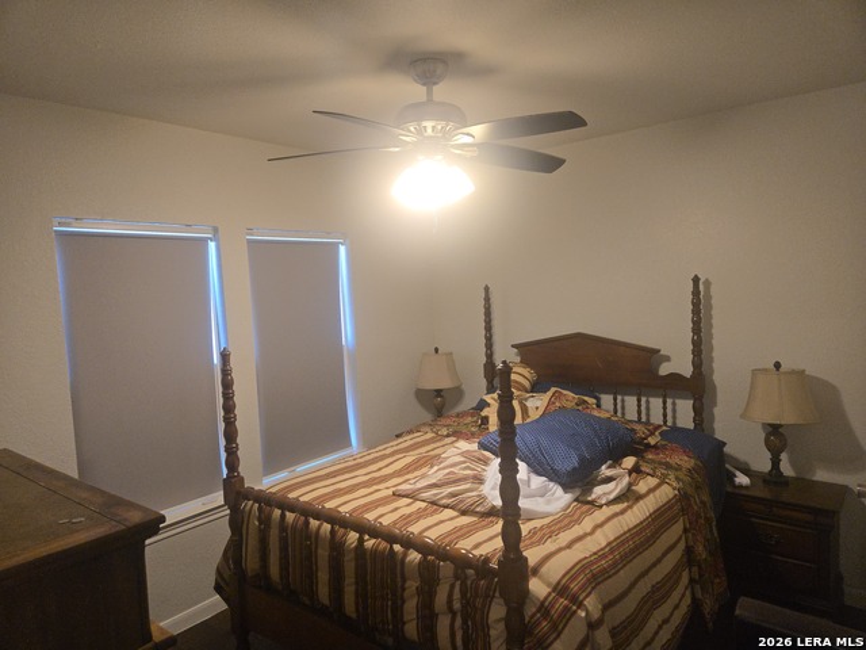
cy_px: 325
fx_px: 575
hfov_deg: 73.9
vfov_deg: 58.9
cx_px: 433
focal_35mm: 23
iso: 200
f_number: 1.8
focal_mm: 5.4
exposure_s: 1/120
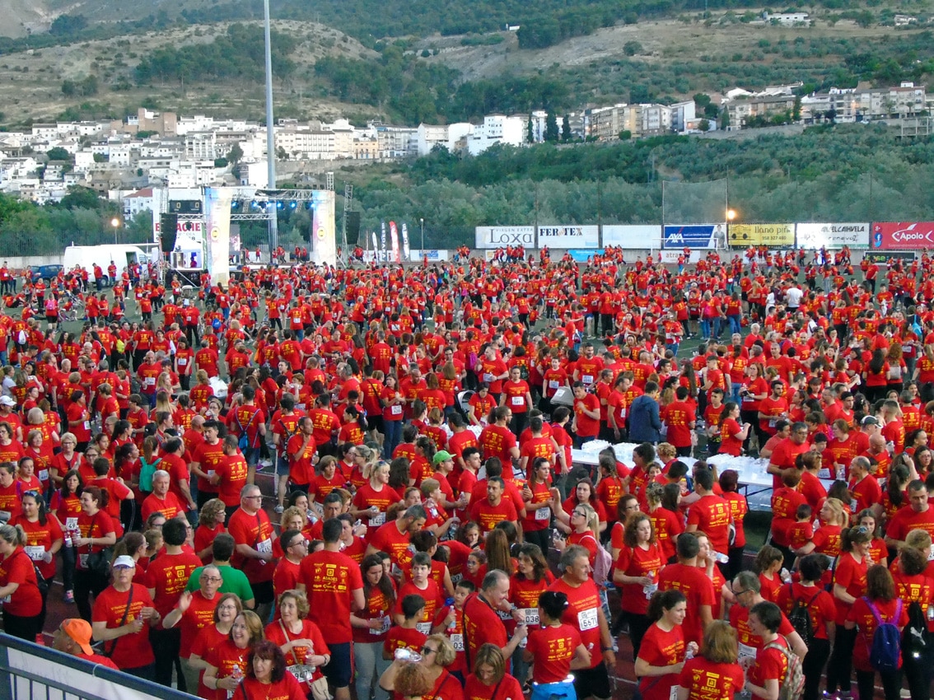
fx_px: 1241
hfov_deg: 41.2
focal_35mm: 46
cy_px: 350
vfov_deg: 31.5
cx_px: 467
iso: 1000
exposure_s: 1/50
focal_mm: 8.2
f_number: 4.1
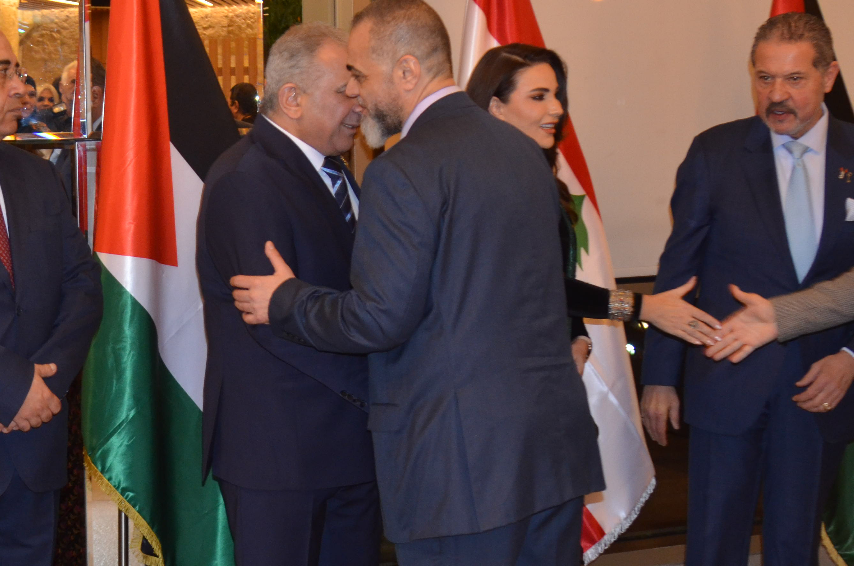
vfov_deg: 16.4
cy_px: 231
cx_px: 194
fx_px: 1965
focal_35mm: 83
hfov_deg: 24.2
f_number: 4
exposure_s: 1/60
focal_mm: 30
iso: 800
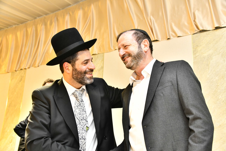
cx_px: 113
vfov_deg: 31.9
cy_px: 76
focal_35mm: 42
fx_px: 264
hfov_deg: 46.4
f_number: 5.6
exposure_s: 1/125
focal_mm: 42
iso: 2500
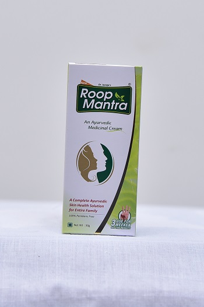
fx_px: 468
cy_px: 154
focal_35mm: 55
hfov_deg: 24.6
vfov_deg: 36.3
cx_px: 102
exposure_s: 1/125
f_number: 4
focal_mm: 55
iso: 1250
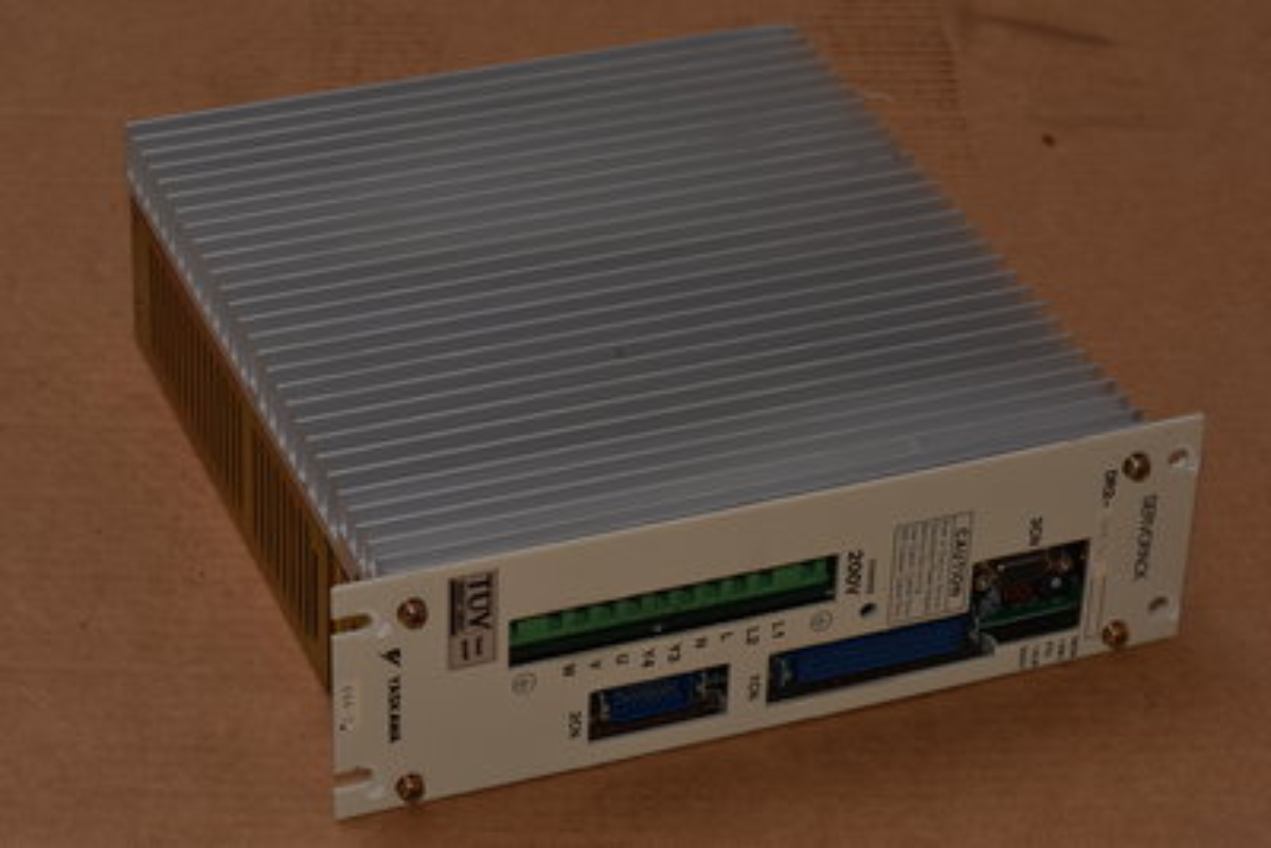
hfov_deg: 19.4
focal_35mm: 105
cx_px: 636
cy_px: 424
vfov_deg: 13.1
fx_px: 3708
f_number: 18
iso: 100
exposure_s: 1/60
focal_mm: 105
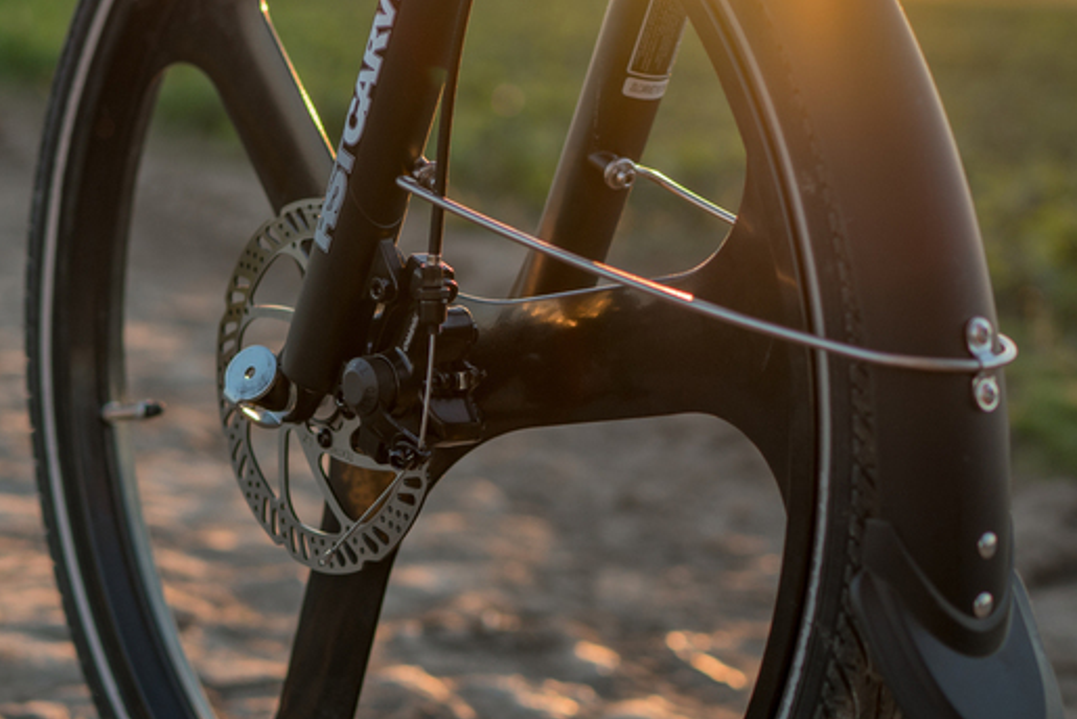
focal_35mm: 87
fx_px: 2604
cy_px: 203
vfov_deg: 15.7
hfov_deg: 23.1
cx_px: 255
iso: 50
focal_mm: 35
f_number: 2
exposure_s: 1/400
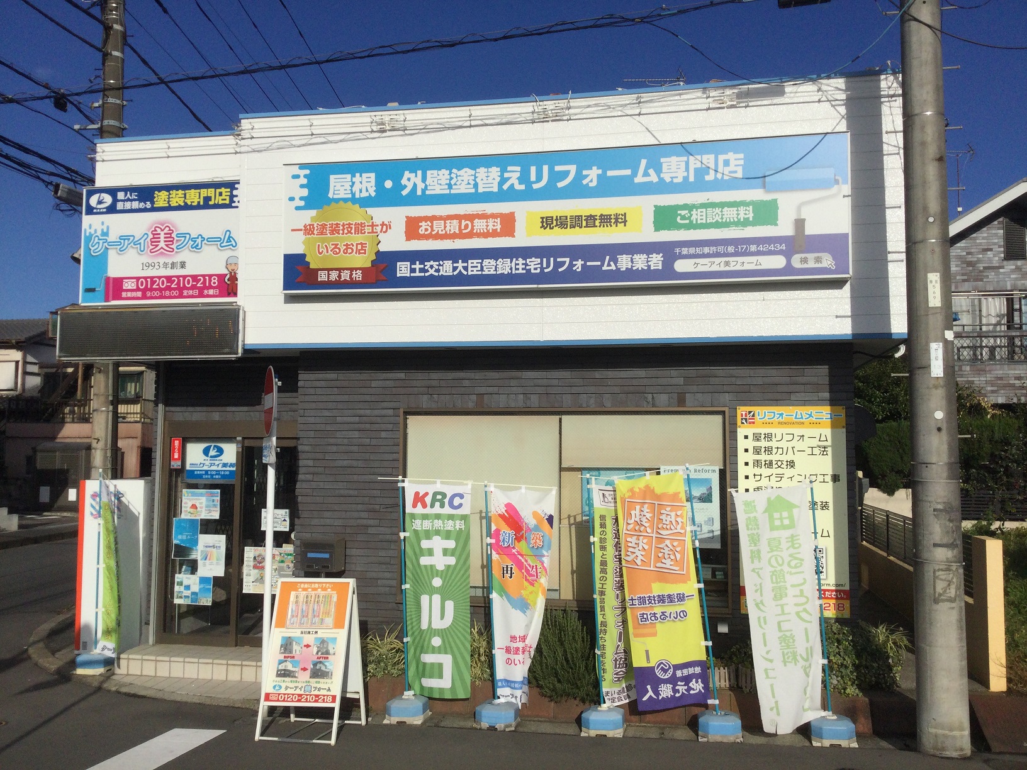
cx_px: 514
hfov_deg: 58.4
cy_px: 385
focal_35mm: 31
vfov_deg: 45.4
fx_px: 920
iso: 25
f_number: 2.4
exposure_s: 1/3891
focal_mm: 3.3
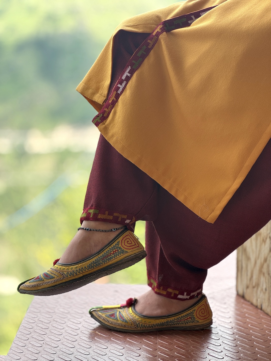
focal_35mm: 77
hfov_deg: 19.1
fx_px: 804
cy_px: 180
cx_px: 136
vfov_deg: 25.3
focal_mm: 9
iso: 32
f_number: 2.8
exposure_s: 1/99
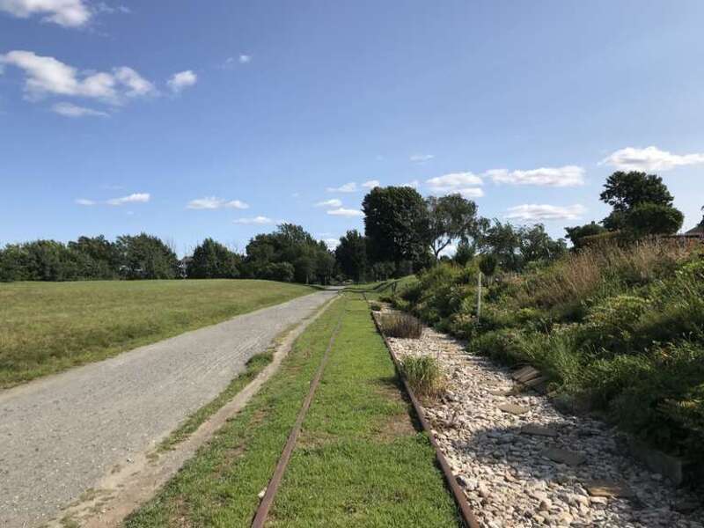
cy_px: 264
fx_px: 569
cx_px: 352
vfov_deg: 49.7
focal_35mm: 28
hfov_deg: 63.4
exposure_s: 1/2817
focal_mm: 3.99
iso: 20
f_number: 1.8
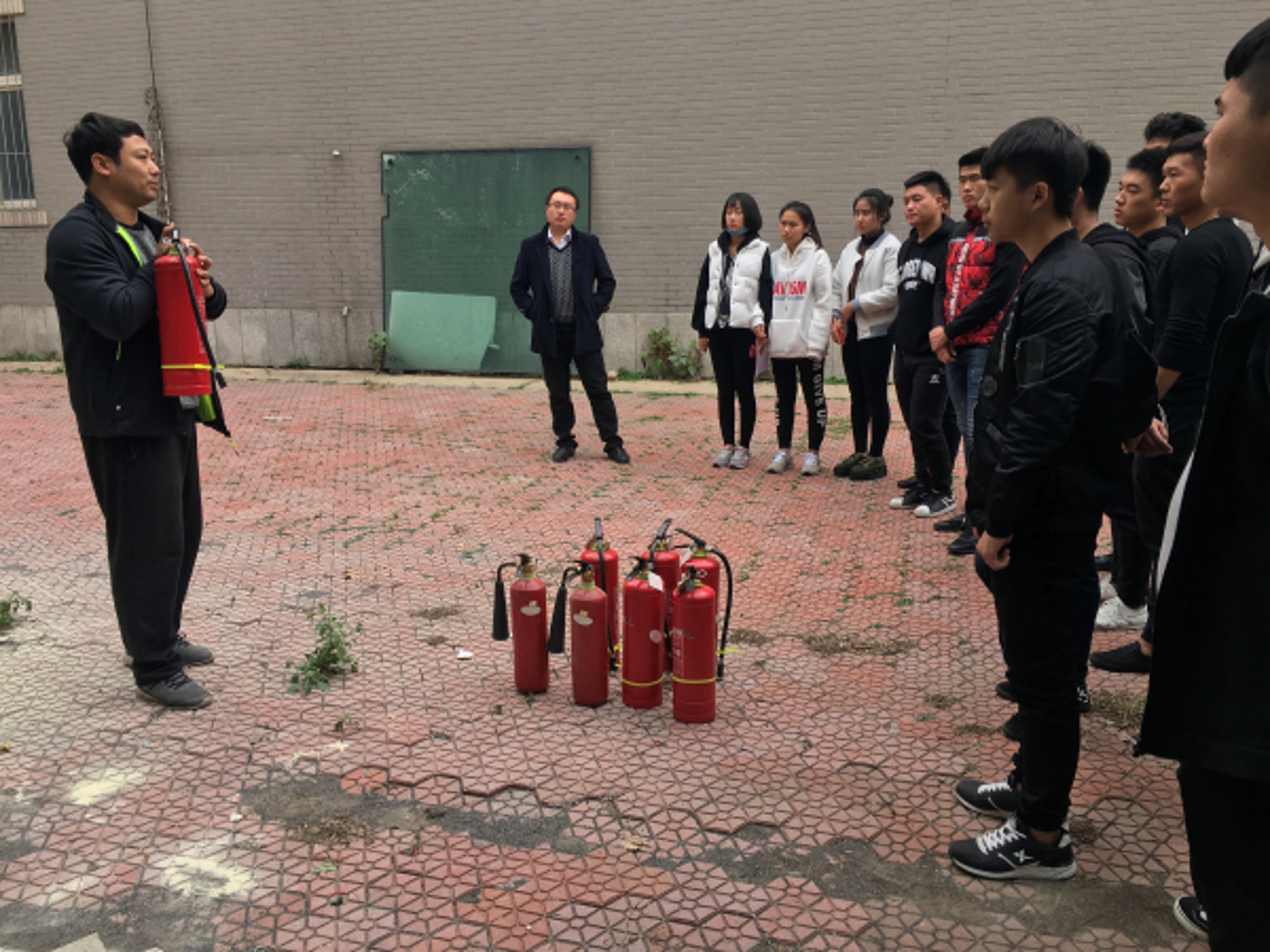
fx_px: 1064
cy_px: 476
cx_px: 635
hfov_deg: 61.7
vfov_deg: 48.2
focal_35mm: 29
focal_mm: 4.15
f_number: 2.2
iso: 25
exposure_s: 1/197
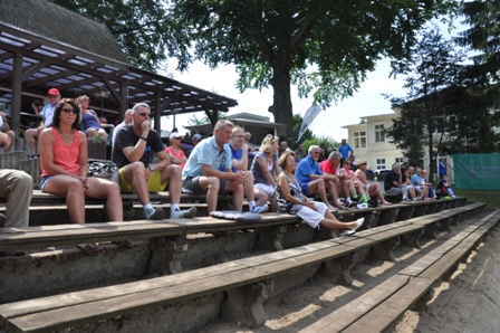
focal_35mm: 27
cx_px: 250
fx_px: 375
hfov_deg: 67.4
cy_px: 166
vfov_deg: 47.9
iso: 400
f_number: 5
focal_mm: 18
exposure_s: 1/1250
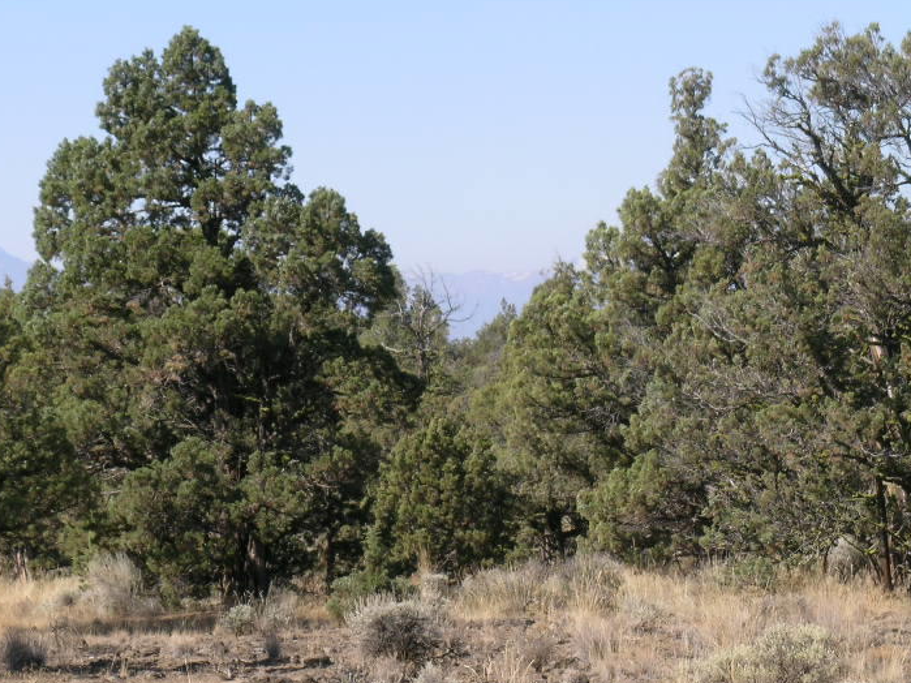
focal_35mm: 170
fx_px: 4473
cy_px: 325
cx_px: 255
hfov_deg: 11.6
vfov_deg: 8.7
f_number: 7.3
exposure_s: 1/138
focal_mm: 24
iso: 50
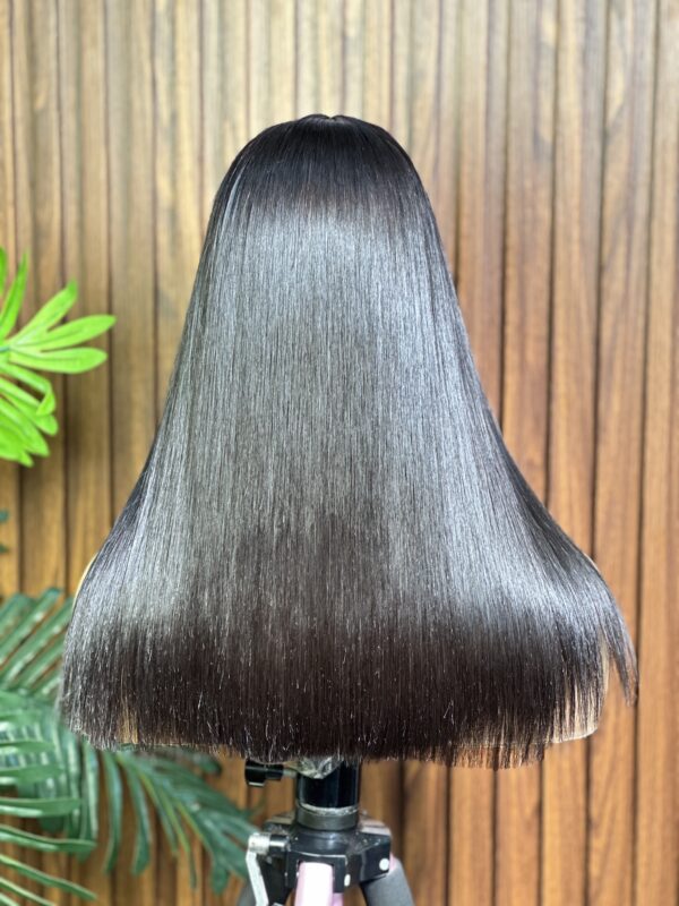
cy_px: 453
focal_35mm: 77
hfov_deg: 19.1
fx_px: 2014
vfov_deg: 25.3
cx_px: 340
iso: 160
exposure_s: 1/33
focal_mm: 9
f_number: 2.8
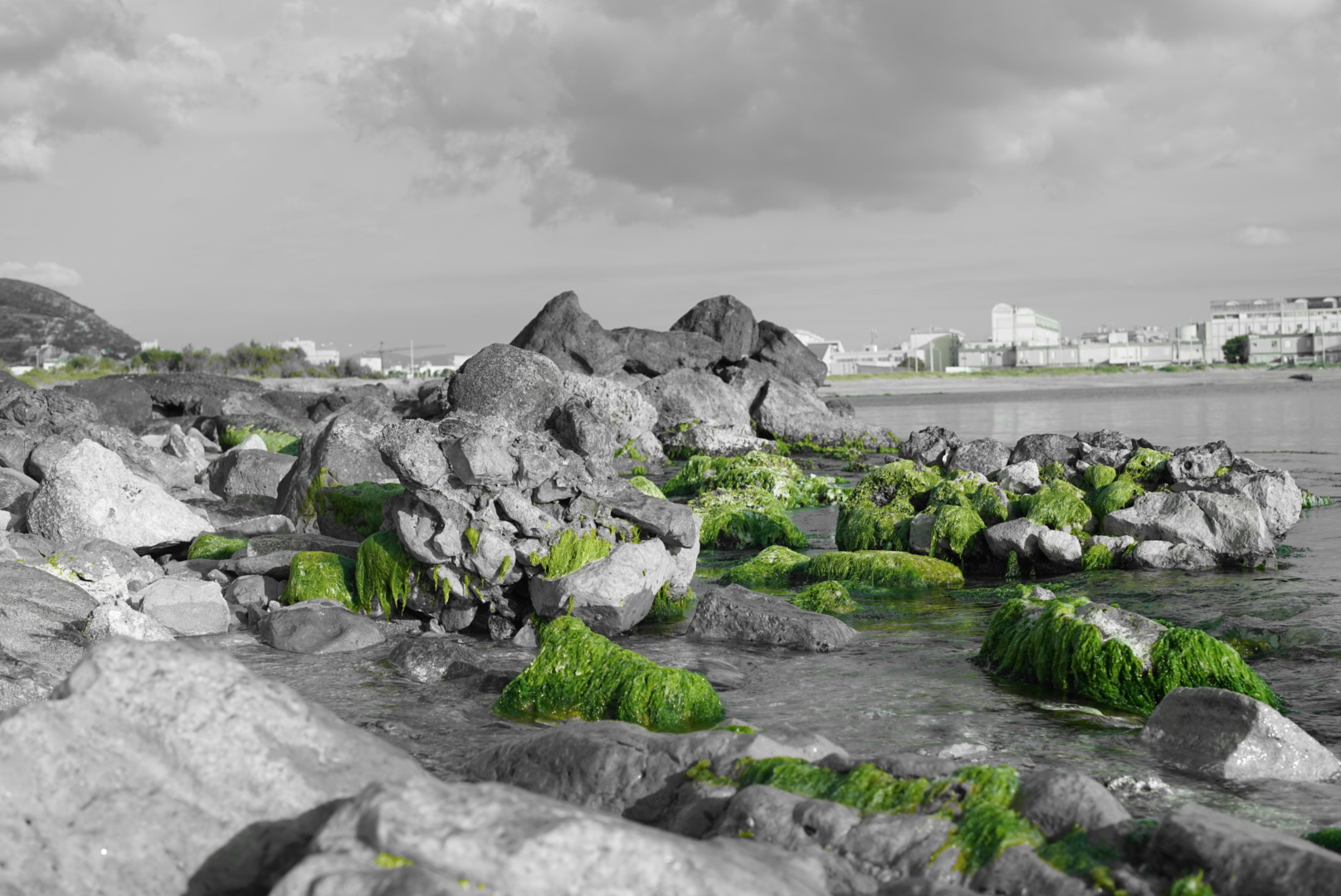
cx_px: 670
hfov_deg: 39.6
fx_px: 1864
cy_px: 448
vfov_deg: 27.0
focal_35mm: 50
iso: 100
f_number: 9
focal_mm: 50
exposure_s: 1/125
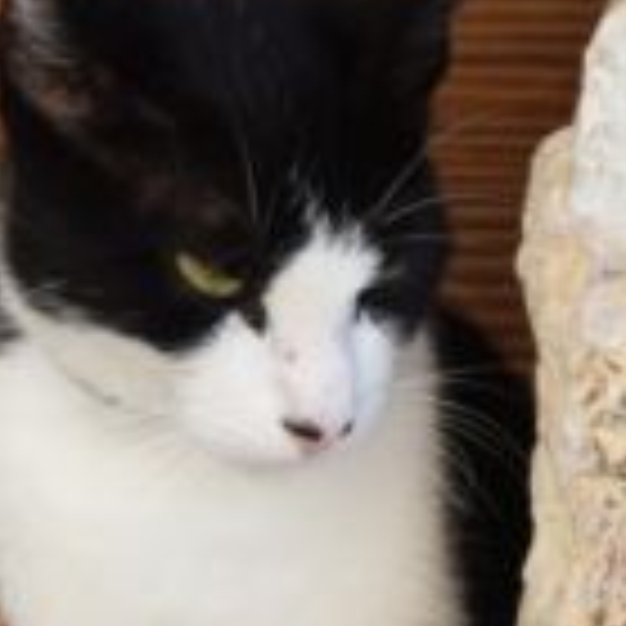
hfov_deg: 3.0
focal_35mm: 587
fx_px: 12010
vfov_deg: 3.0
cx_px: -869
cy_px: 714
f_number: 8
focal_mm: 80
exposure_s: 1/250
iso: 400
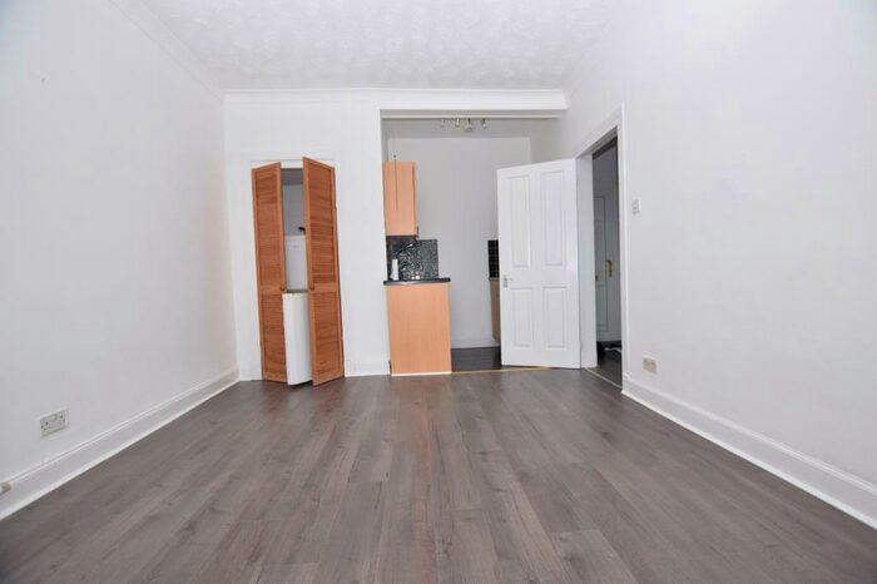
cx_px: 438
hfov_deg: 100.4
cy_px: 292
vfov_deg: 77.3
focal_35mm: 15
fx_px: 365
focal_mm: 10
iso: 100
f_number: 4.5
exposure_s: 1/80
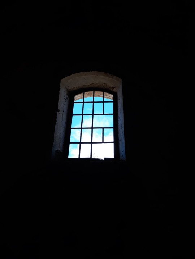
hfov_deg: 51.4
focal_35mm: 27
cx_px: 98
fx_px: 203
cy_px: 130
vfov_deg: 65.3
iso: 40
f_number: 1.7
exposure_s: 1/439
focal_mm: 3.71
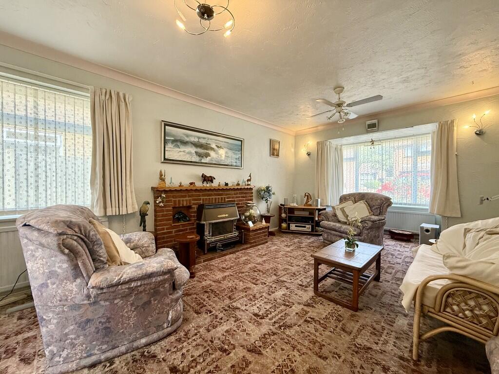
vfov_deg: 85.7
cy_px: 187
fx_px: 202
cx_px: 250
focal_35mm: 14
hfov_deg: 102.1
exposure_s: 1/100
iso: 320
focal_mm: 2.22
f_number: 2.2
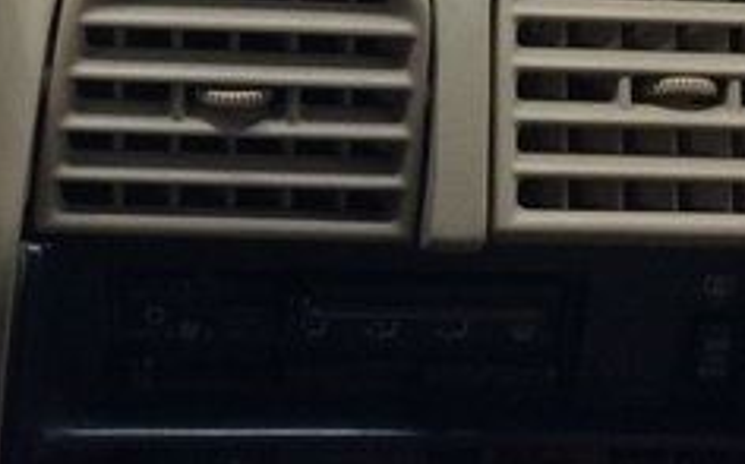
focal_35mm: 92
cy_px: 120
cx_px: 341
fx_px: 1866
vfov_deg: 14.1
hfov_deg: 22.6
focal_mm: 3.3
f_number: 2.4
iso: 100
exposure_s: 1/24
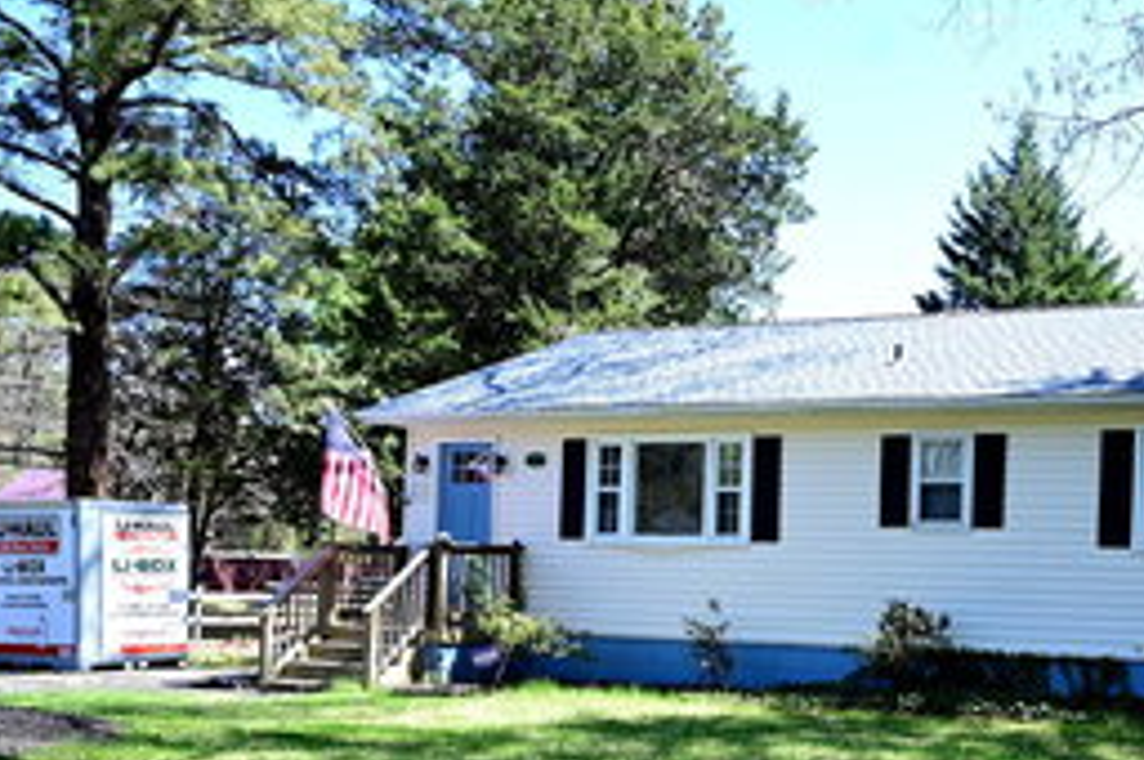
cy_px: 577
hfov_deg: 41.0
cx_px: 1037
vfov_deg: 29.9
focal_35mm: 44
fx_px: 1396
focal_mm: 22
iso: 720
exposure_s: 1/800
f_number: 5.6
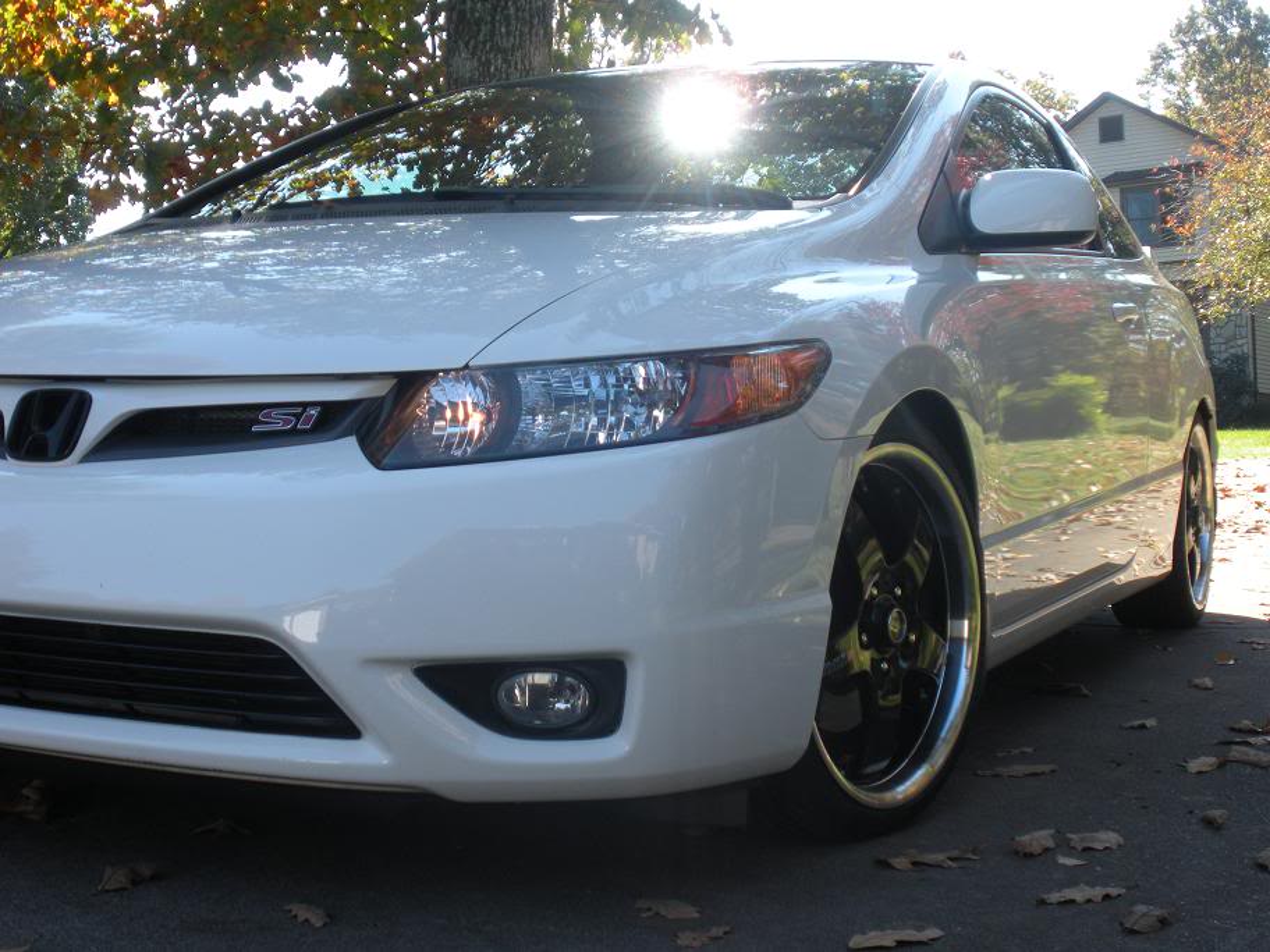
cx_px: 635
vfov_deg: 28.0
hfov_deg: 36.8
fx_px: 1908
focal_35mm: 52
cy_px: 476
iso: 64
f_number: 4.4
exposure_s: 1/100
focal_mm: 9.1
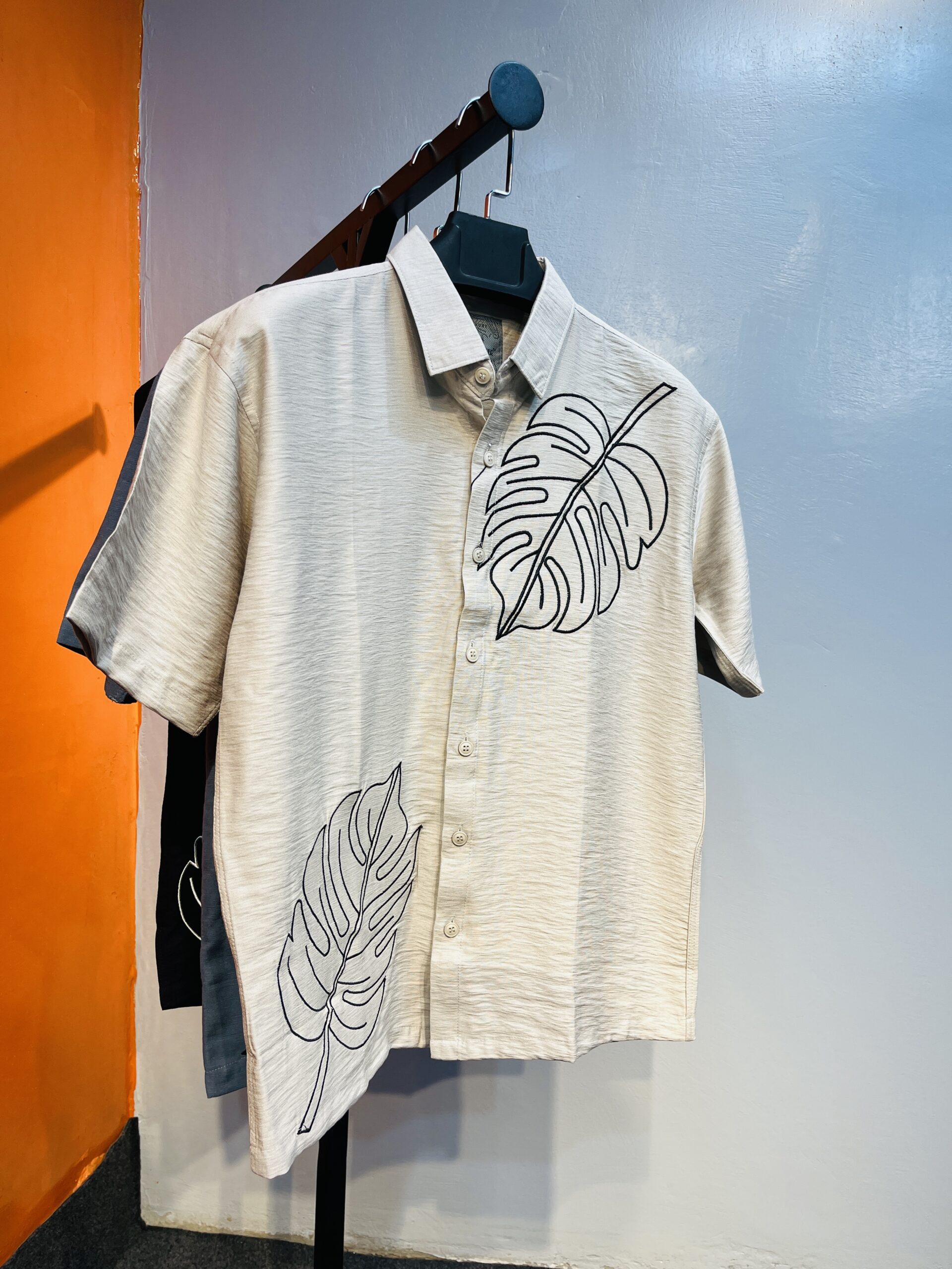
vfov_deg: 67.3
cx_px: 476
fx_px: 953
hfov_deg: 53.1
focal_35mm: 26
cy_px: 634
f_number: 1.6
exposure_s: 1/449
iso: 50
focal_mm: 5.1
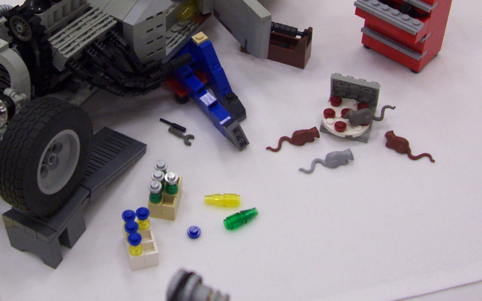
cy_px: 30
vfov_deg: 19.9
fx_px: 841
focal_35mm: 64
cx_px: 170
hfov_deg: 31.8
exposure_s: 1/32
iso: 106
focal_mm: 5.6
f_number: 2.7
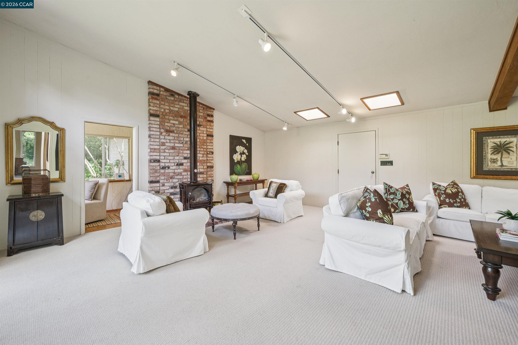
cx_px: 259
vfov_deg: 81.2
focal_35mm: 14
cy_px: 172
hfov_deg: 104.3
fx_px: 201
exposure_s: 1/40
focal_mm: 14
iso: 400
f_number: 9
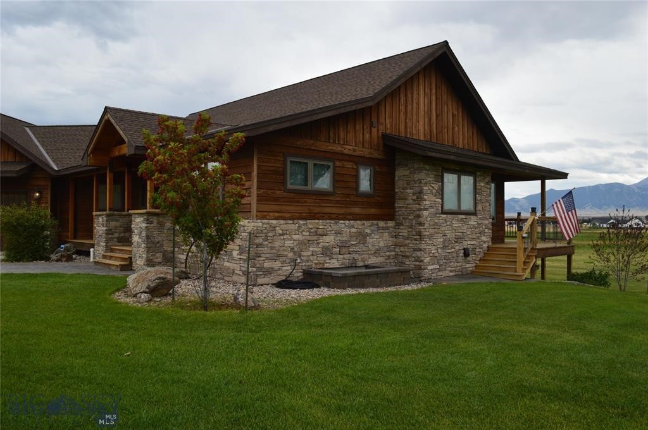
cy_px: 215
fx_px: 485
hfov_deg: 67.4
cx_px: 324
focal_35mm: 27
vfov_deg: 47.8
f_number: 10
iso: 400
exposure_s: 1/320
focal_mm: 18
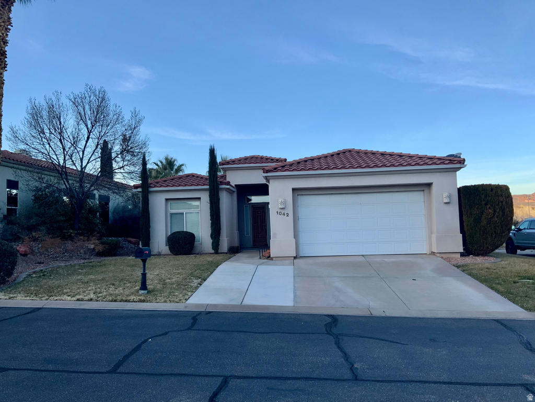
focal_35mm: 29
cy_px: 201
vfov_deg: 48.2
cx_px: 268
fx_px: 448
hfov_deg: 61.7
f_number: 1.8
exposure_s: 1/620
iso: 16
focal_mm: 3
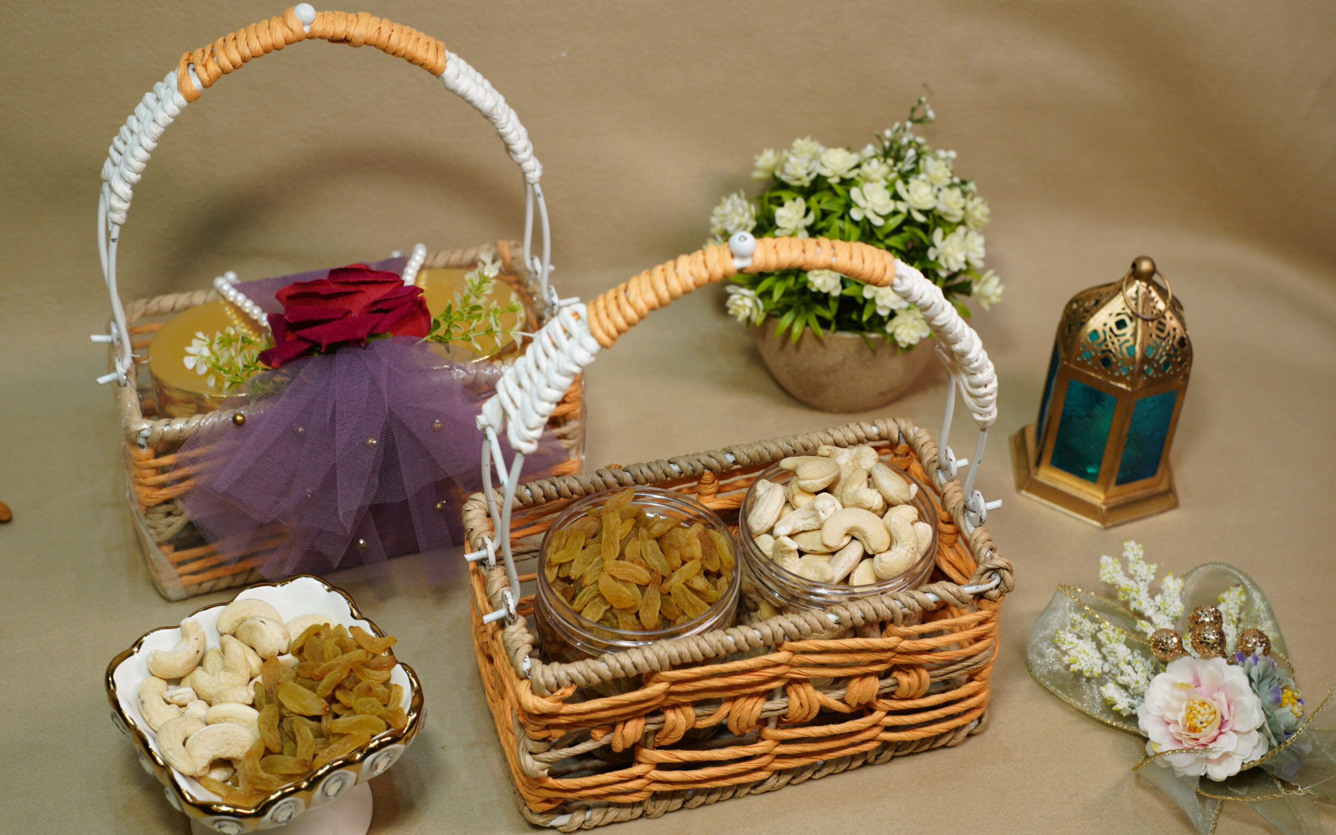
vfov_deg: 24.9
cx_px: 661
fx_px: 1893
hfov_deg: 38.9
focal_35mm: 52
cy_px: 429
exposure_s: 1/125
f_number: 5
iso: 640
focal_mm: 50
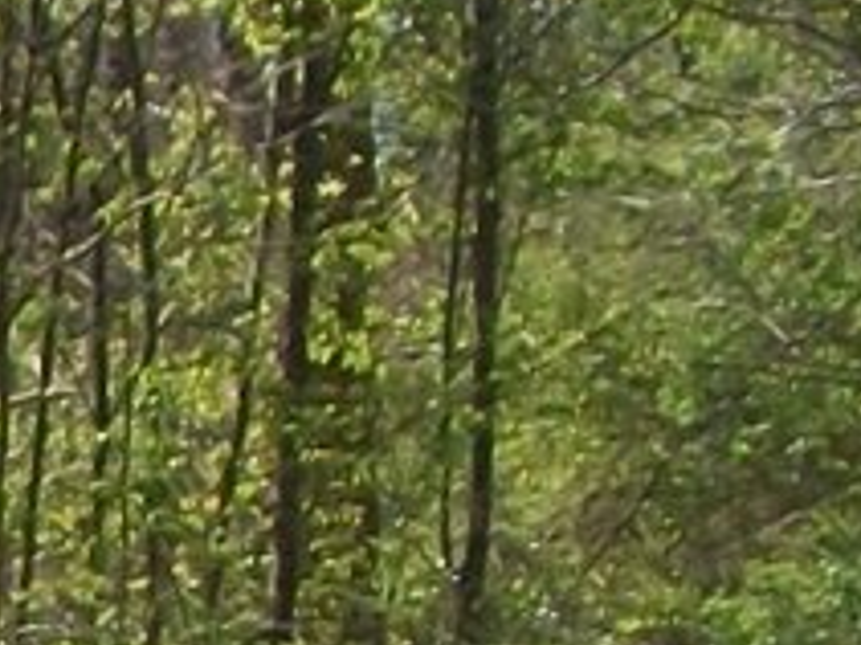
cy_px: 1668
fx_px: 7482
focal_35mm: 301
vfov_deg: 4.8
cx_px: -2173
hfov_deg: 5.9
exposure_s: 1/640
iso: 80
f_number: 3.2
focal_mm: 7.1
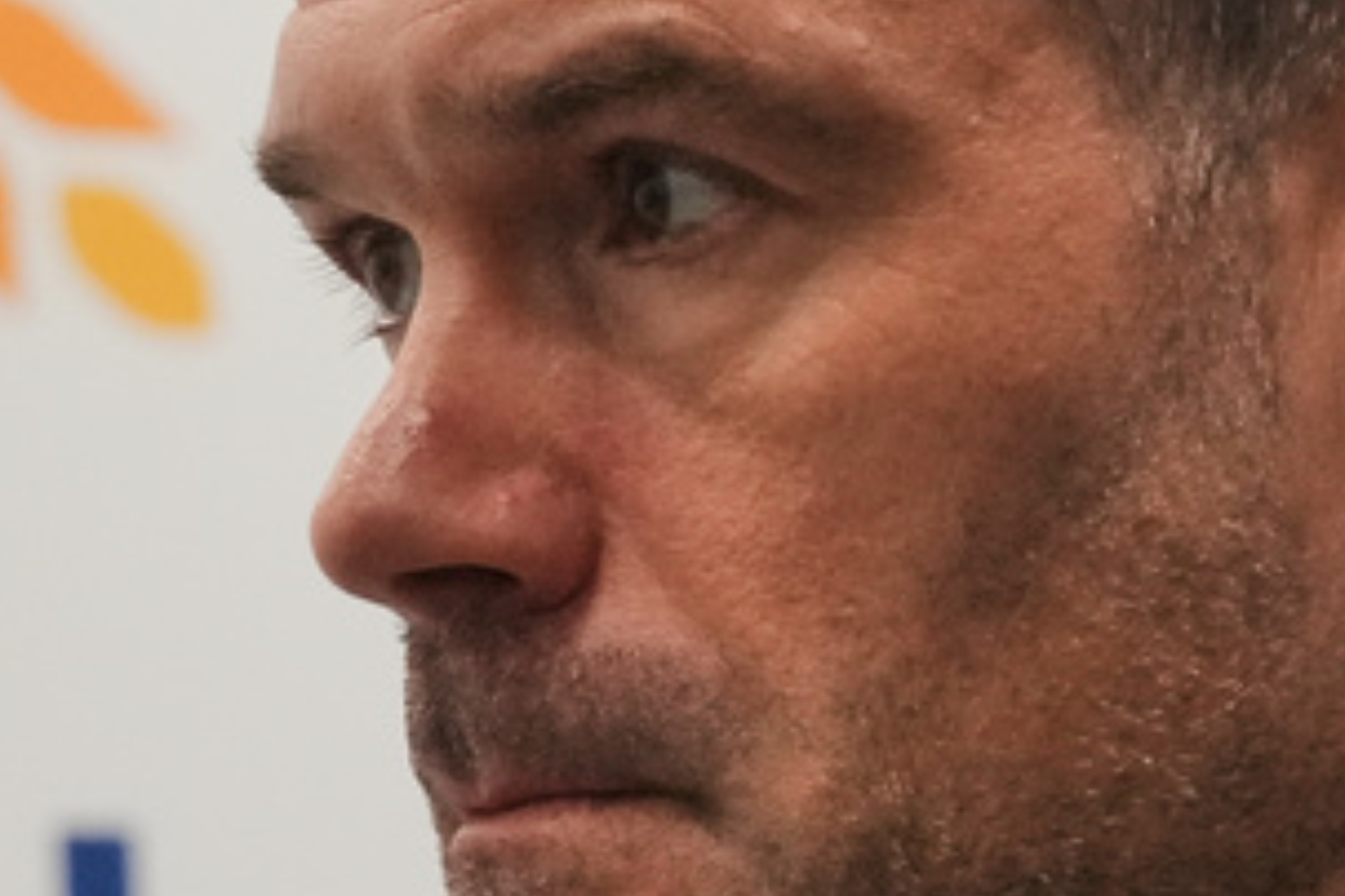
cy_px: 193
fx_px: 13748
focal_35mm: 368
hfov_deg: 5.6
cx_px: -582
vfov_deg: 3.7
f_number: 7.1
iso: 4000
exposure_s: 1/200
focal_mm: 73
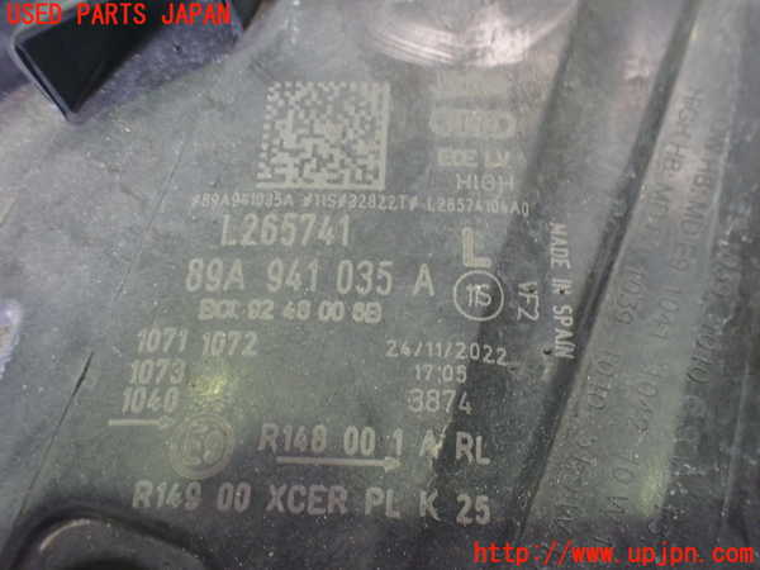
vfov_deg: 46.8
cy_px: 285
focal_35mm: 30
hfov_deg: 60.0
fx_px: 659
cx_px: 380
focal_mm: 5.4
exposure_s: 1/40
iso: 800
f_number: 2.3
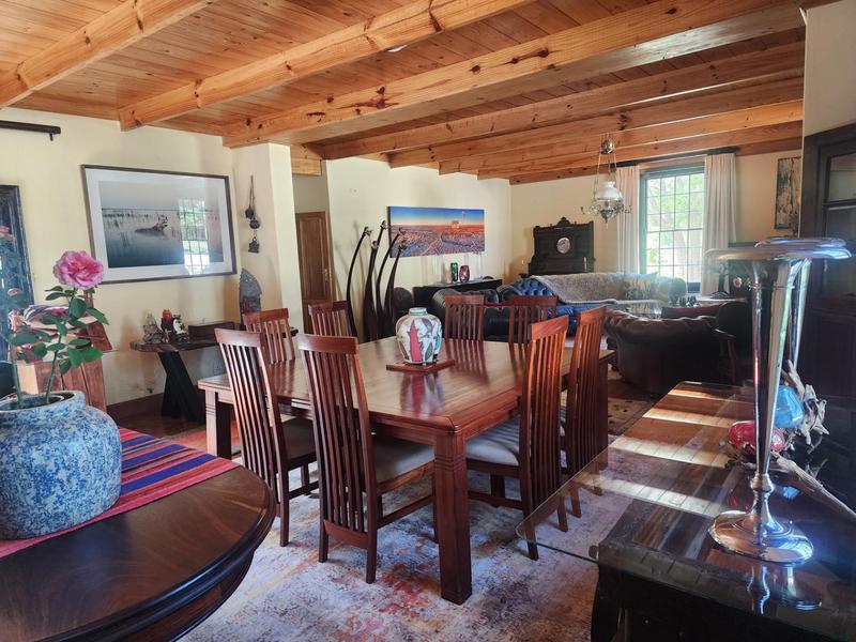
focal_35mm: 23
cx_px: 428
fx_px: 569
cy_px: 321
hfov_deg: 73.9
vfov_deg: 58.9
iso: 320
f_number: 1.8
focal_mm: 6.4
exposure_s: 1/120
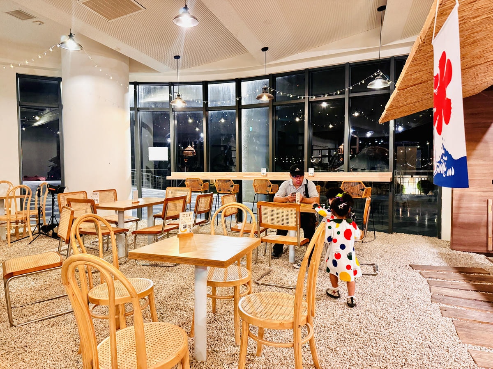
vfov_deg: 56.8
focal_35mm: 24
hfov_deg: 71.6
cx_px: 246
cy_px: 184
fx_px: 342
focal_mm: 6.86
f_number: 1.78
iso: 800
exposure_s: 1/60
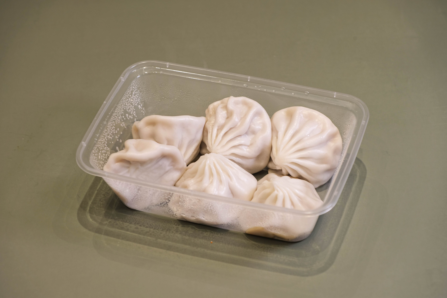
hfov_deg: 18.3
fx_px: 1391
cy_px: 149
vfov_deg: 12.2
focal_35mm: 112
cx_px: 224
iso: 200
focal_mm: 74.4
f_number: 5.3
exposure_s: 1/26
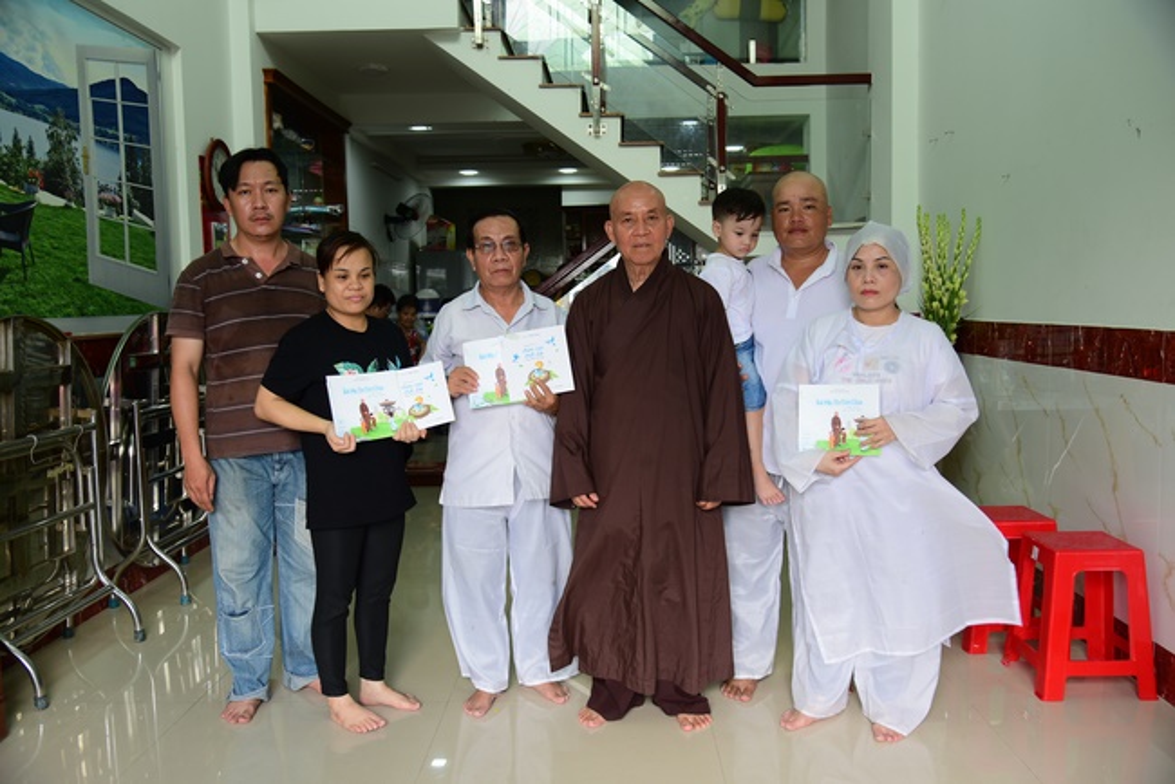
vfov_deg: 42.4
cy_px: 392
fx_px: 1012
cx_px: 588
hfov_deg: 60.3
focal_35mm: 31
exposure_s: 1/80
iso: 320
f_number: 4
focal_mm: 31
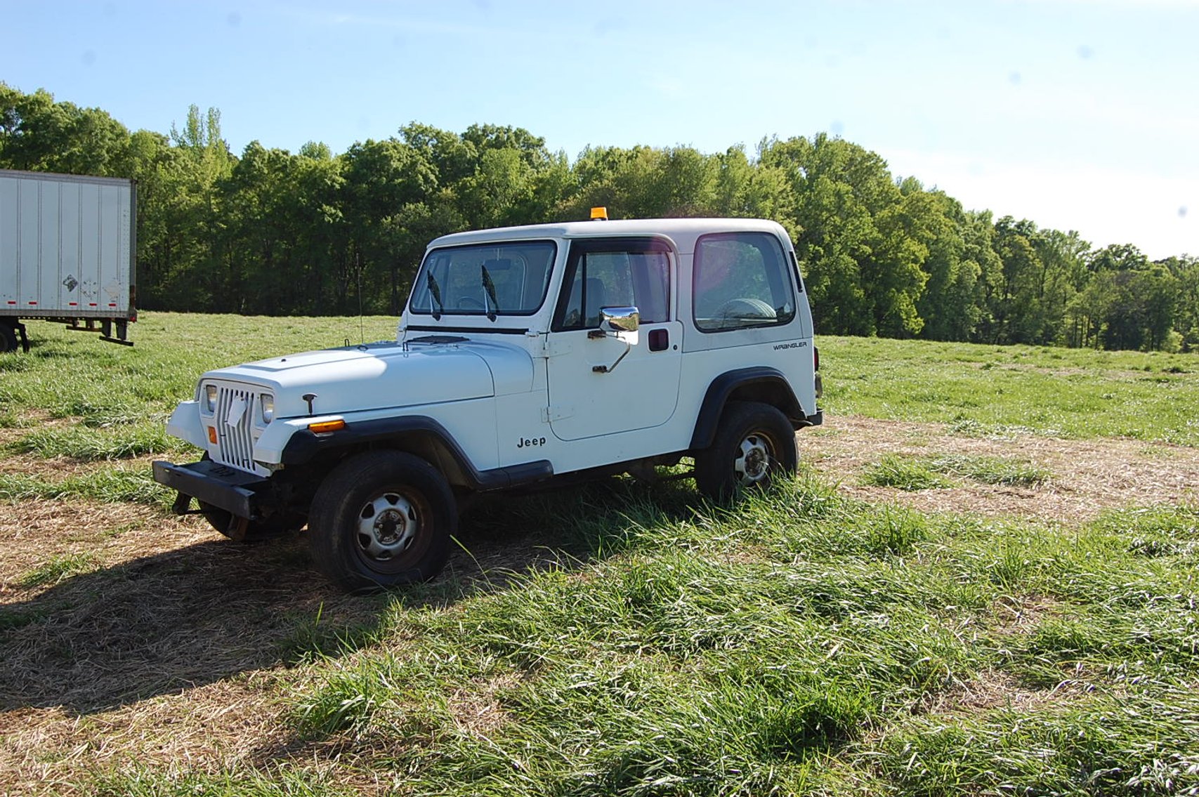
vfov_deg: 38.3
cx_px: 600
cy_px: 398
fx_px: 1148
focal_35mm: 34
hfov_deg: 55.1
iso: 200
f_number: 8
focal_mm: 23
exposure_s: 1/250
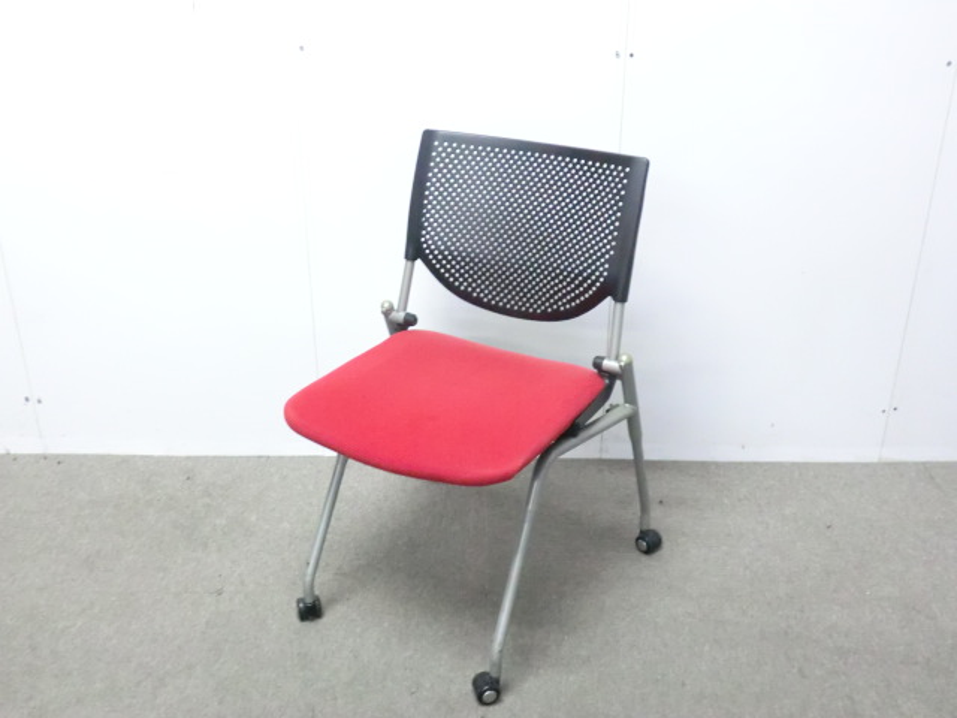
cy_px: 359
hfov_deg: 49.0
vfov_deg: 37.7
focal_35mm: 38
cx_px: 478
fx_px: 1051
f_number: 3.9
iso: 800
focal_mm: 6.9
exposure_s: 1/30
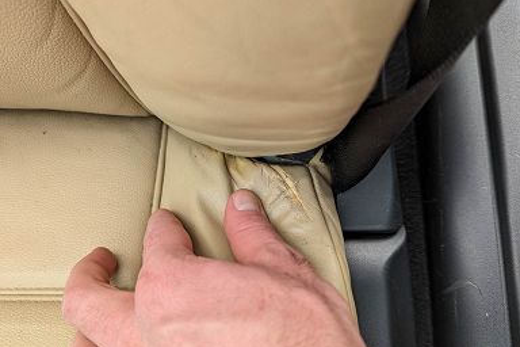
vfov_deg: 49.6
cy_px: 177
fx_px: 376
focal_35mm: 26
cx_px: 260
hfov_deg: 69.4
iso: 40
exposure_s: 1/363
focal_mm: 6.81
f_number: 1.85
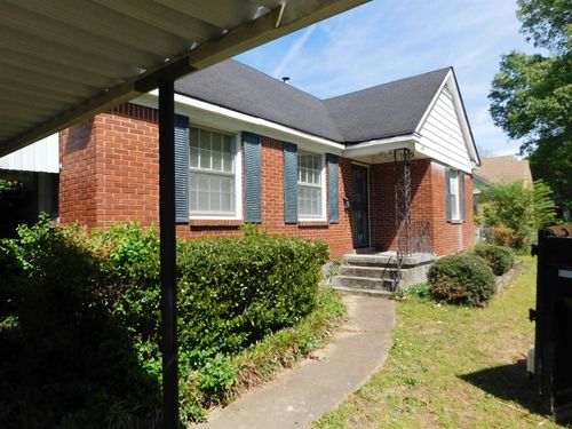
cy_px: 214
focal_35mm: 24
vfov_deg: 56.8
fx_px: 397
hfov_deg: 71.6
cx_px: 286
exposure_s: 1/1250
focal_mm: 4.1
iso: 125
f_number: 3
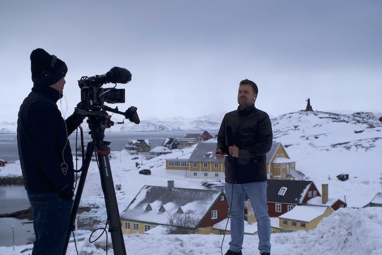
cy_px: 174
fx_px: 615
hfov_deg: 34.5
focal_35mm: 58
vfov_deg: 23.2
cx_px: 199
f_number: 4.5
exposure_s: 1/500
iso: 100
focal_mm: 28
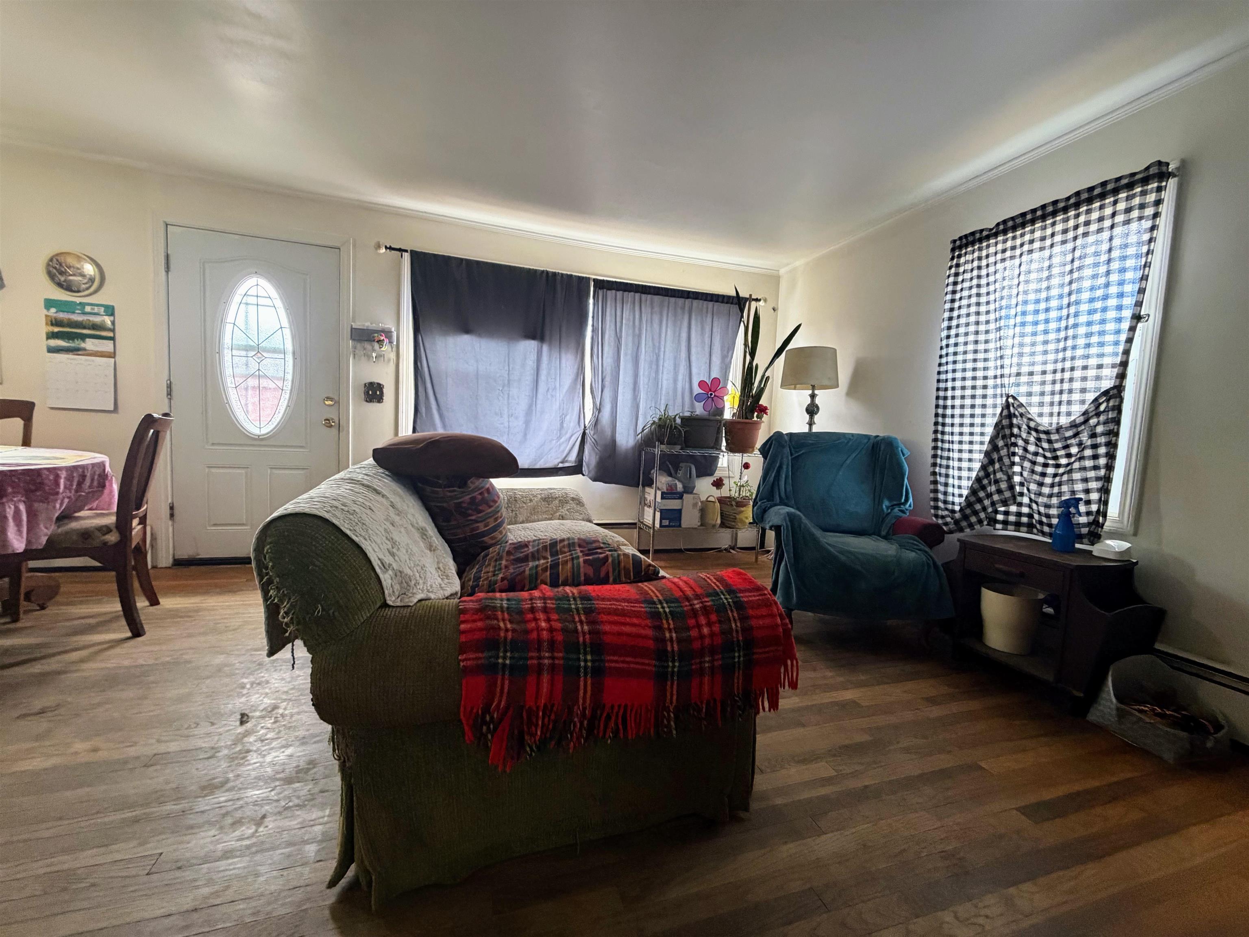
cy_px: 468
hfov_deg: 102.1
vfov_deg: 85.7
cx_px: 624
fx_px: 505
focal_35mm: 14
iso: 400
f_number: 2.2
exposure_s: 1/60
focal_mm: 2.22
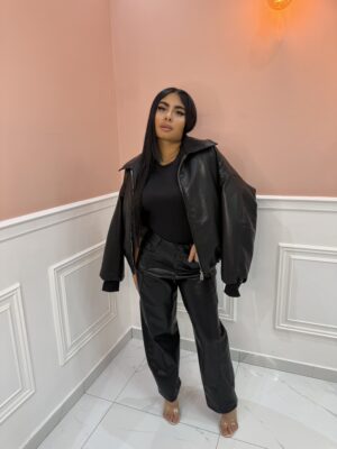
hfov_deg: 56.8
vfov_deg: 71.6
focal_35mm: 24
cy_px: 224
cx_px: 168
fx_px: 312
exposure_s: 1/100
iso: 100
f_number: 1.78
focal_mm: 6.76
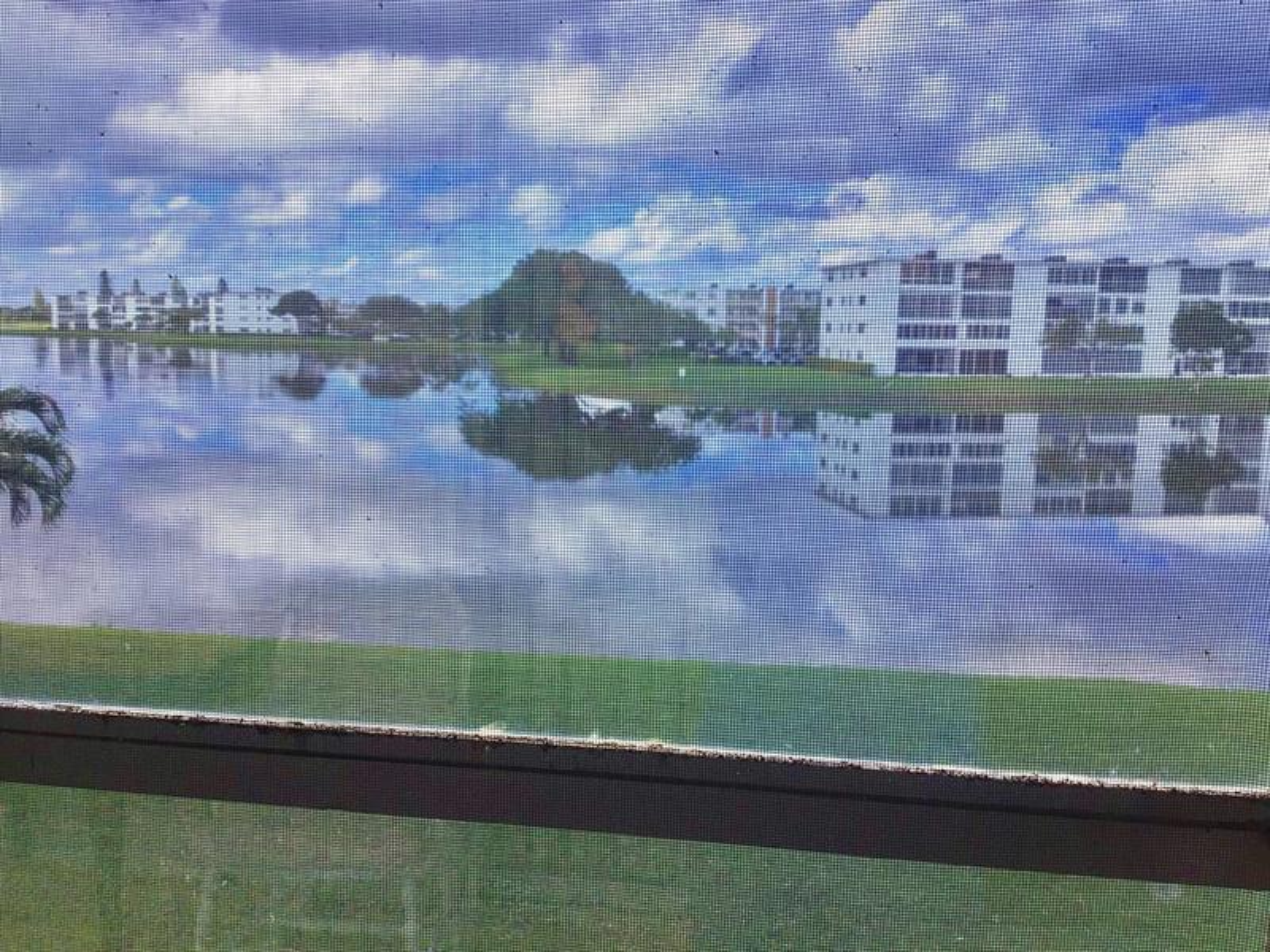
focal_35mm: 31
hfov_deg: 58.4
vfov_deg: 45.4
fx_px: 1137
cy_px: 476
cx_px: 635
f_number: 2.4
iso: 25
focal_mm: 3.3
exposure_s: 1/174
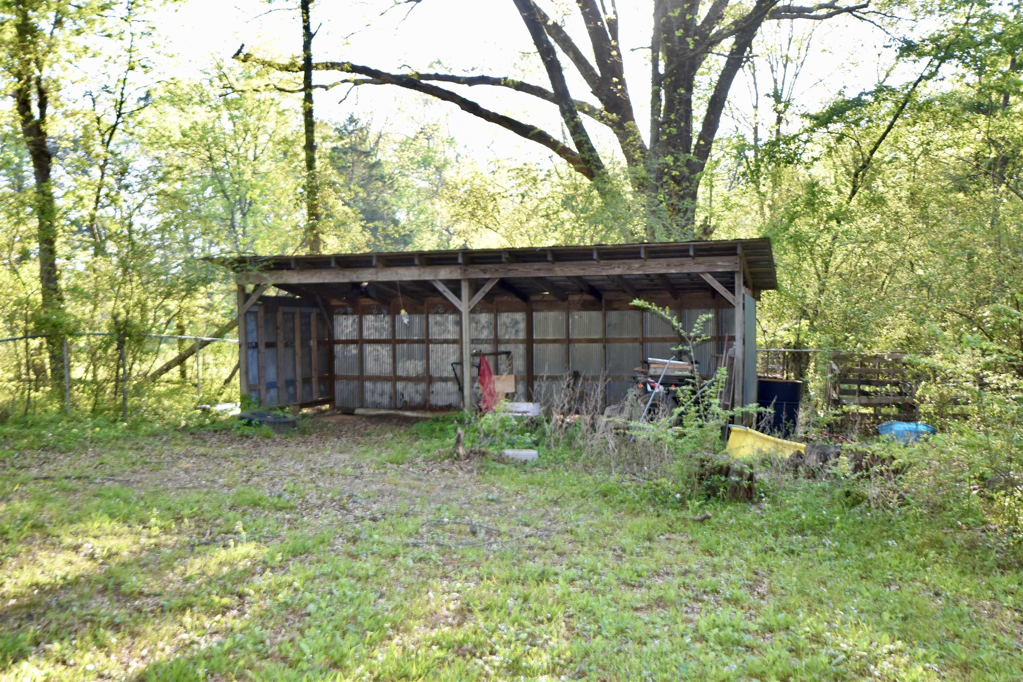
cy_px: 341
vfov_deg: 36.9
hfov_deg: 53.1
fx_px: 1023
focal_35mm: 36
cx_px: 512
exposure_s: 1/125
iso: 400
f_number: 5.6
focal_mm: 24
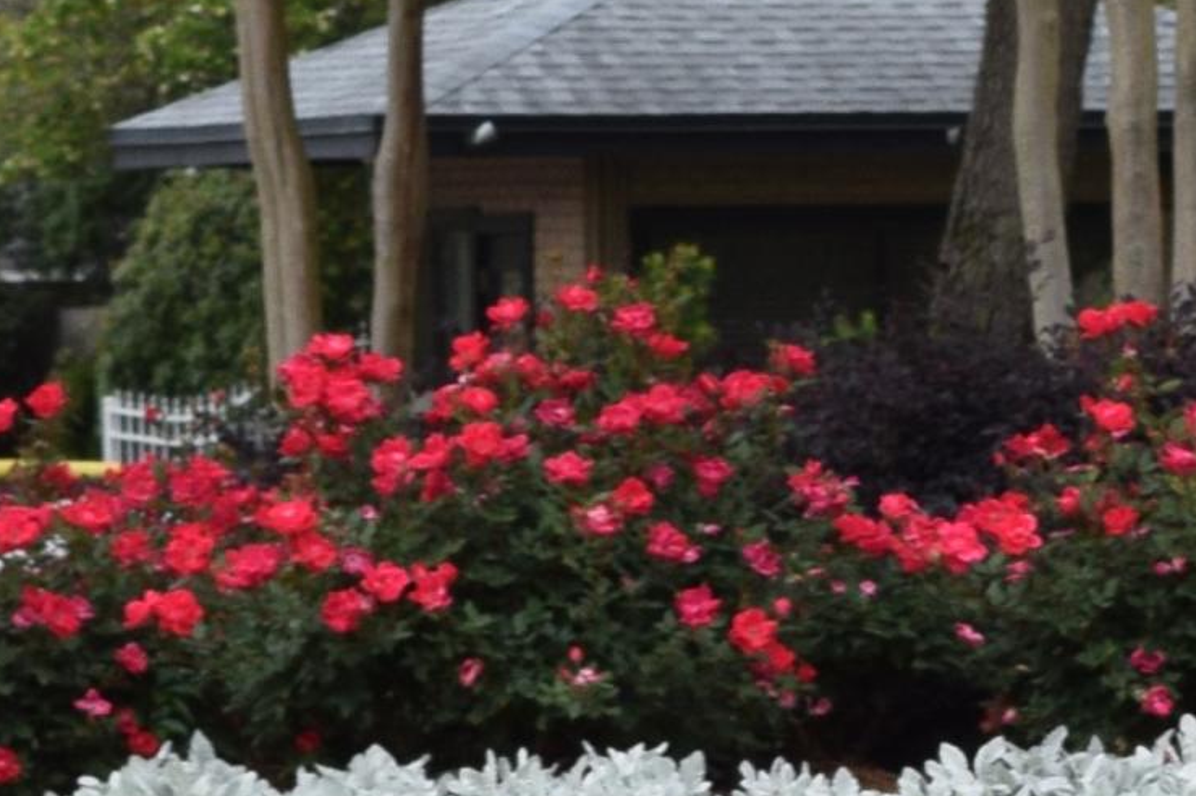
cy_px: 411
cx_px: 1151
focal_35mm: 335
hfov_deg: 6.1
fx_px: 11125
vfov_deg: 4.1
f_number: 8
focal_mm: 55
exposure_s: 1/250
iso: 280
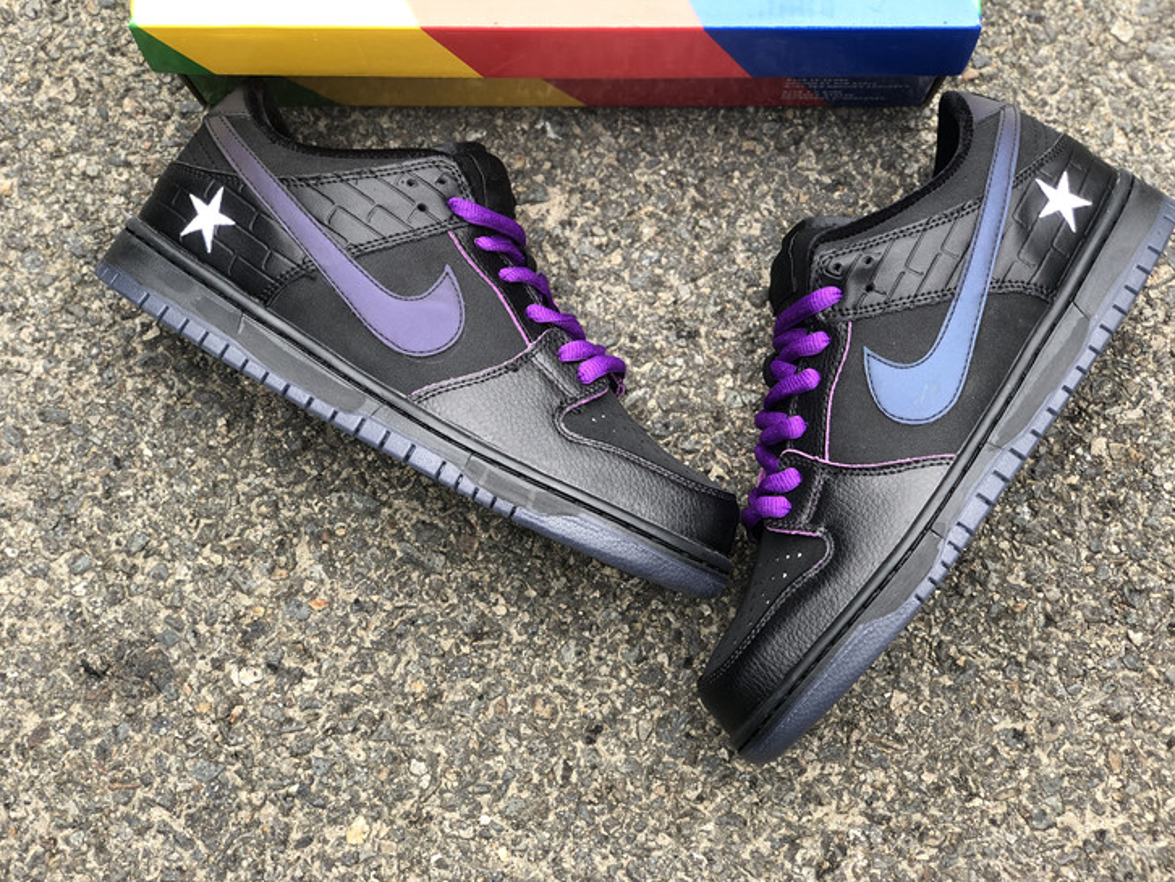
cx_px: 592
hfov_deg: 36.2
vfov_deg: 27.5
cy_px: 439
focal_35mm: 53
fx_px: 1800
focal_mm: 6
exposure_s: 1/60
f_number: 2.4
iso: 16
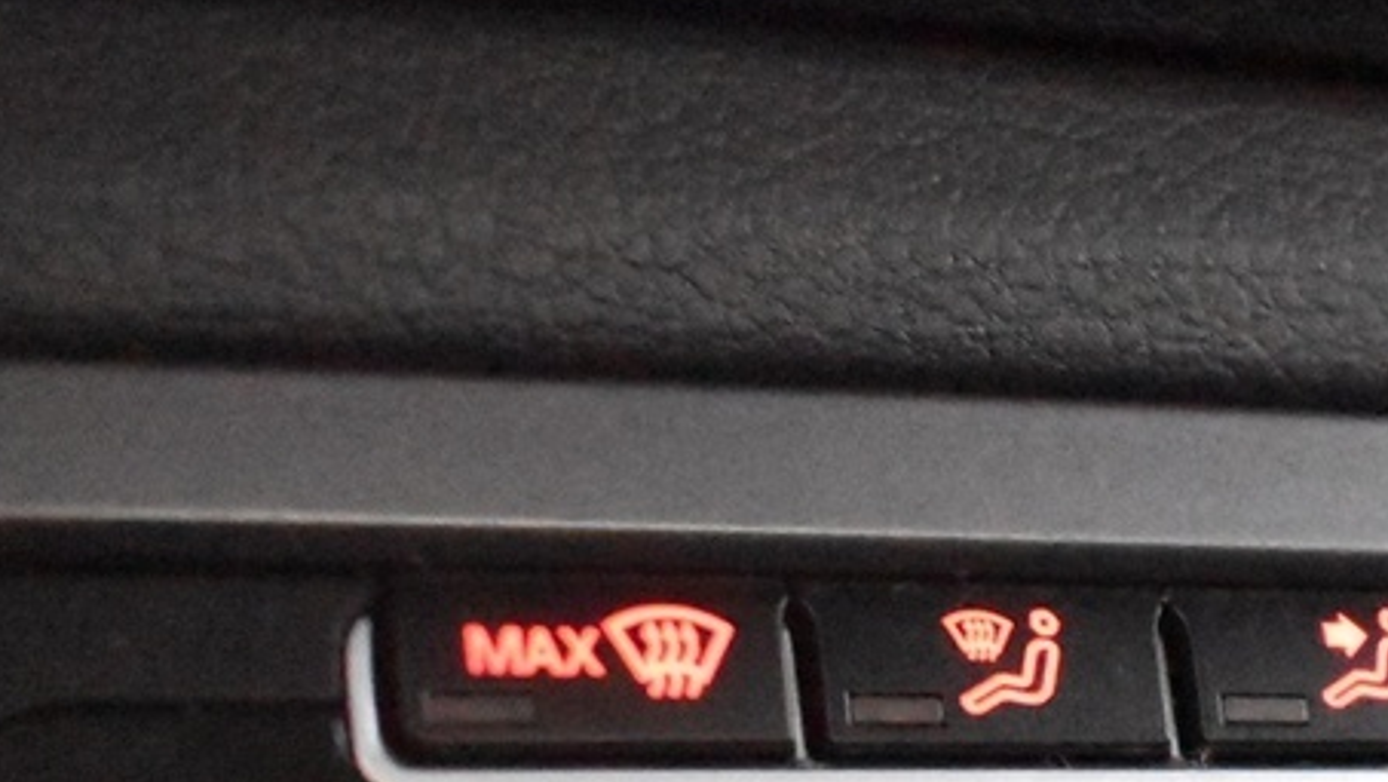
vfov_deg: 11.7
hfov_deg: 20.1
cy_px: 978
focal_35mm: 101
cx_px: 1572
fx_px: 3718
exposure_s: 1/30
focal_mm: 18
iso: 11400
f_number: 3.5
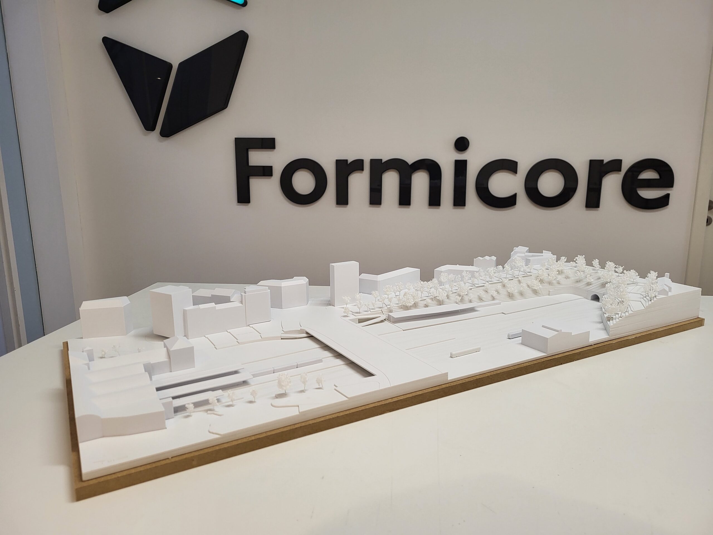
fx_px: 536
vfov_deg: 53.1
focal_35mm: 26
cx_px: 356
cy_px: 268
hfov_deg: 67.3
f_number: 1.8
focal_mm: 5.4
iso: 160
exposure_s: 1/100
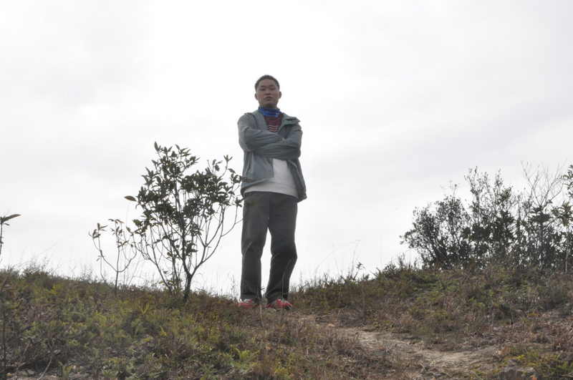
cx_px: 286
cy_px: 190
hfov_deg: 21.9
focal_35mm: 93
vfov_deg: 14.7
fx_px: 1478
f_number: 36
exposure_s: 1/200
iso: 1600
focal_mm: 62
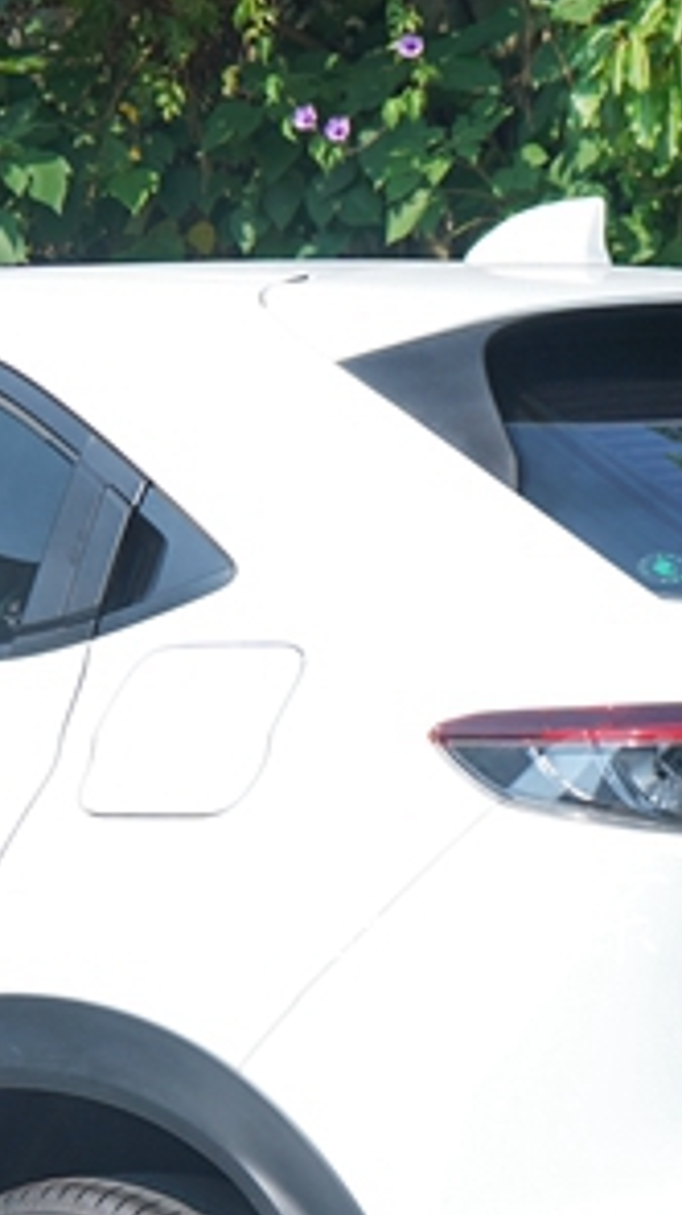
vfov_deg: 12.3
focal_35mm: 174
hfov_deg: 6.9
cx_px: 66
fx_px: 5607
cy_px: 909
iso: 100
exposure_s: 1/200
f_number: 7.1
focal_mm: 48
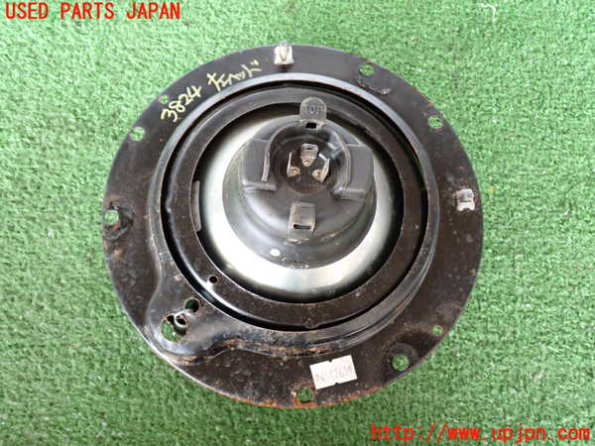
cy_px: 223
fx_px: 619
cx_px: 298
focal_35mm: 36
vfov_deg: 39.7
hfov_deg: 51.4
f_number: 2.5
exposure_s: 1/40
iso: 400
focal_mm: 6.37
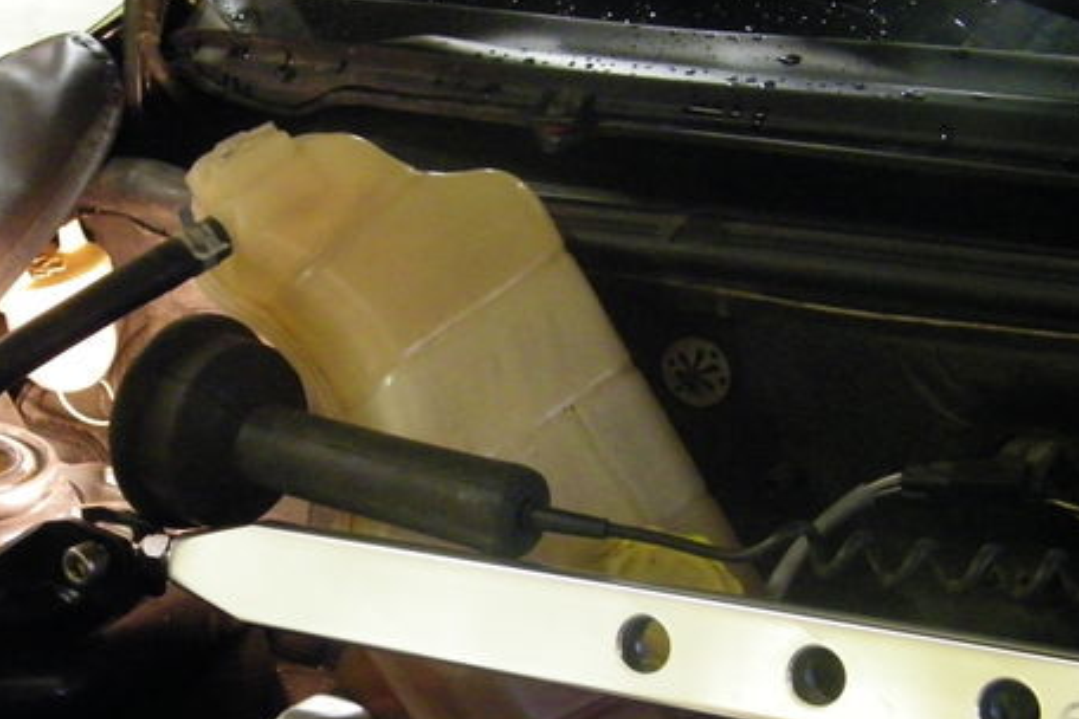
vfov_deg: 19.4
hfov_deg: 28.7
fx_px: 2098
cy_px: 480
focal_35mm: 70
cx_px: 409
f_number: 3.9
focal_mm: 8.6
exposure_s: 1/20
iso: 800
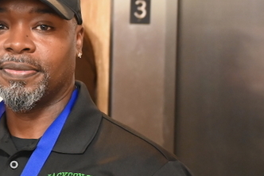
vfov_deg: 11.9
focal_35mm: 114
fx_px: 836
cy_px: 17
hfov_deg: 16.6
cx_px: -115
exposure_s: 1/60
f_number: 4
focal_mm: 37
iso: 4500
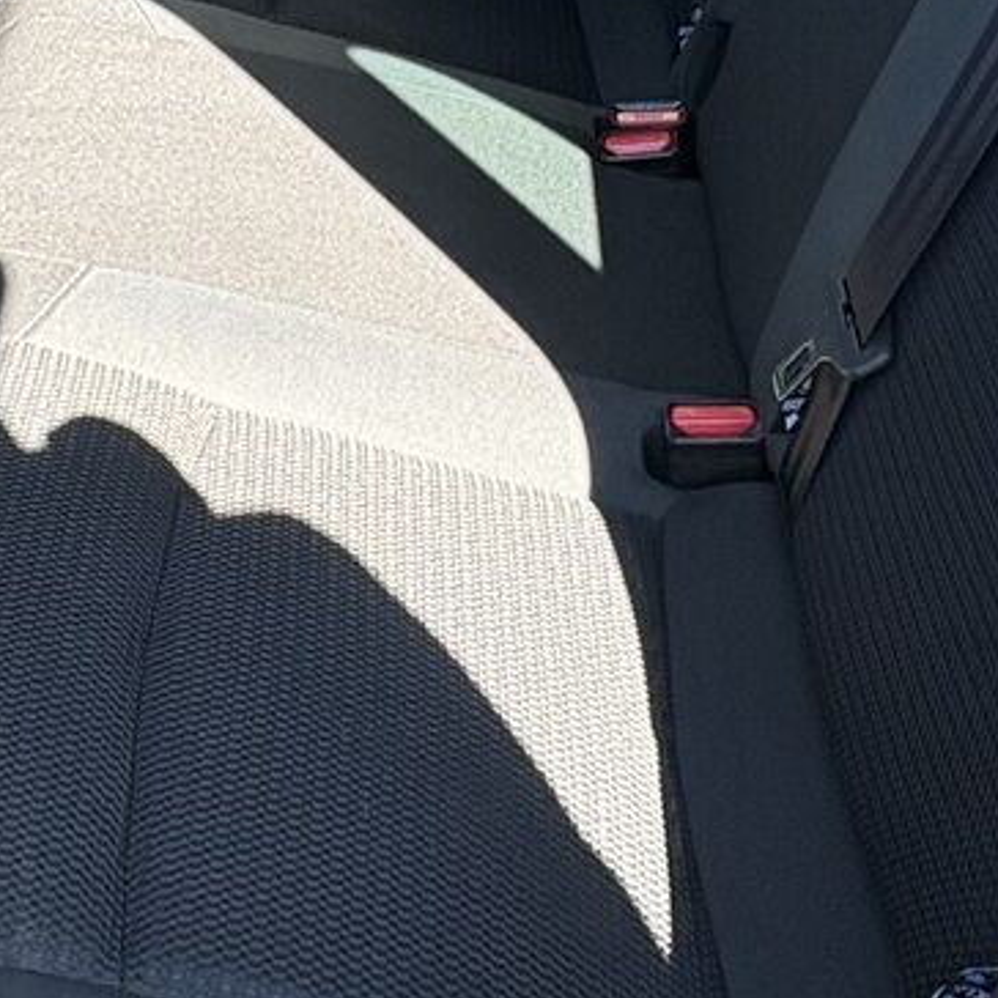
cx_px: 180
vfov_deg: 28.2
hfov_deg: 28.8
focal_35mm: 58
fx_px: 1892
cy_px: 55
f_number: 2.2
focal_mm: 2.22
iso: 64
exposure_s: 1/128
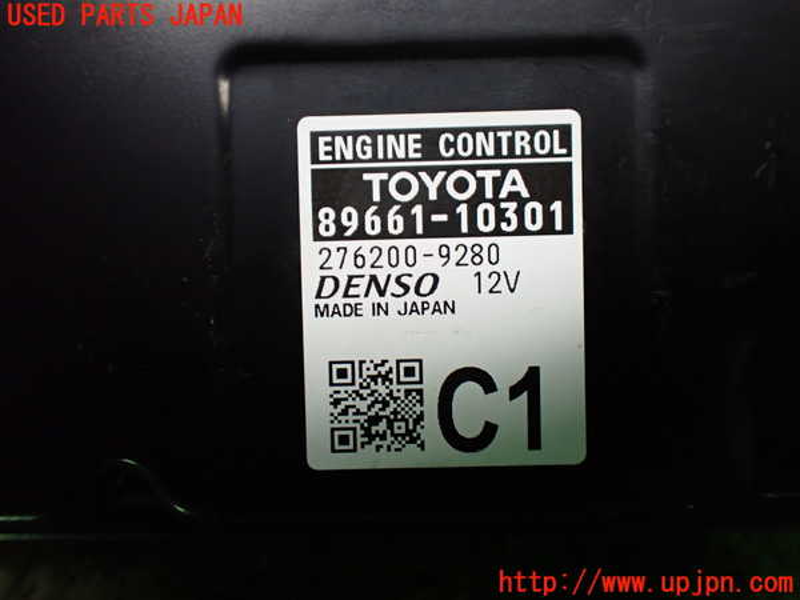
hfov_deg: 60.0
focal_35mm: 30
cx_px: 400
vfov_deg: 46.8
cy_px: 300
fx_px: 693
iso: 640
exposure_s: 1/125
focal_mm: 5.4
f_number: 2.3
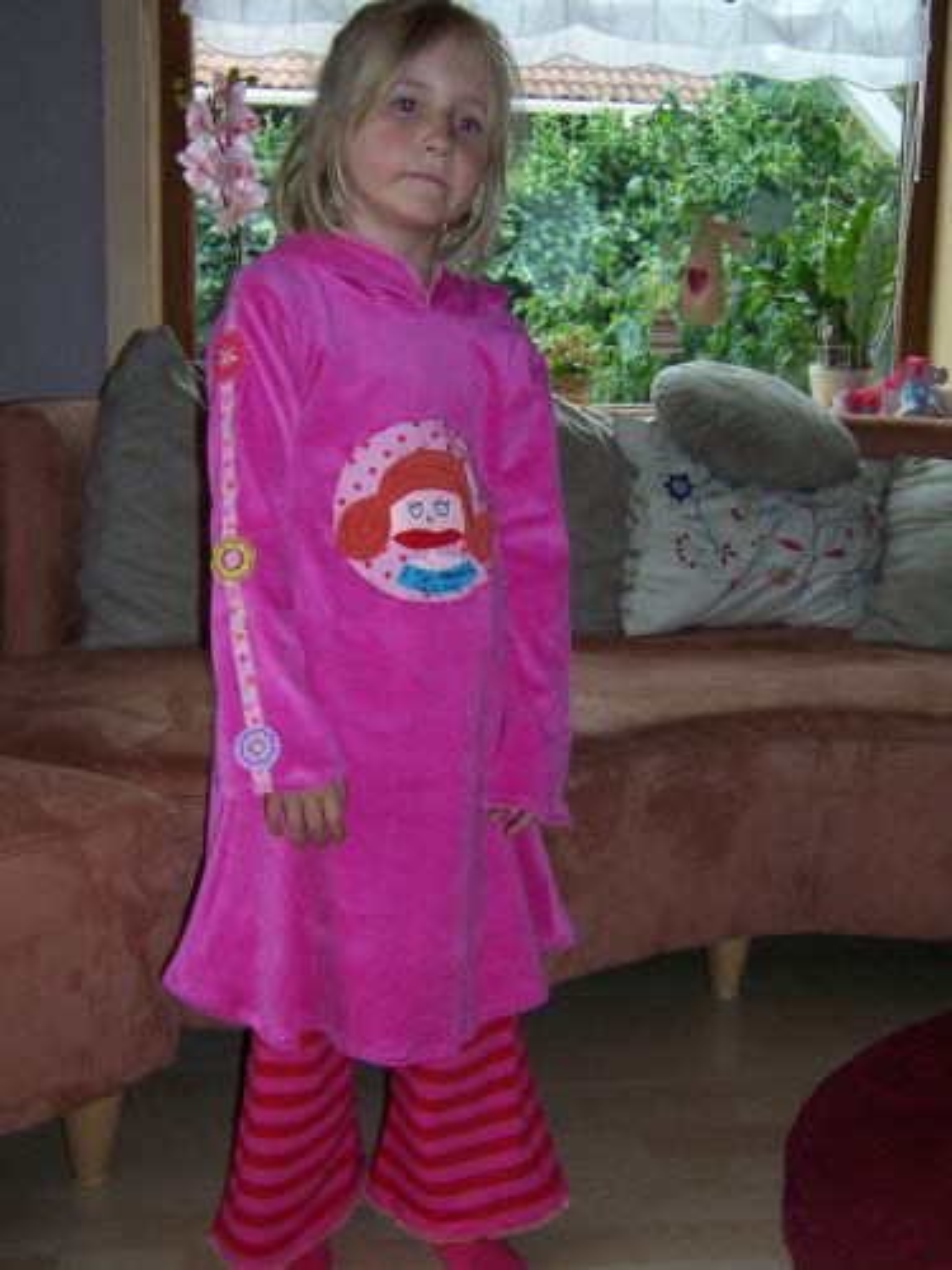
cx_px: 476
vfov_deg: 46.8
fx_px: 1467
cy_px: 635
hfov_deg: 36.0
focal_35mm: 40
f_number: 3.4
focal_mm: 6.7
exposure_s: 1/60
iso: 80
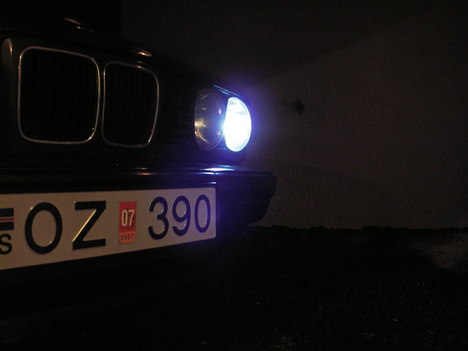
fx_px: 514
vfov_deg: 37.7
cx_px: 234
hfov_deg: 49.0
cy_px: 176
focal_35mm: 38
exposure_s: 1/4
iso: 200
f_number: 3.3
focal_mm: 6.3
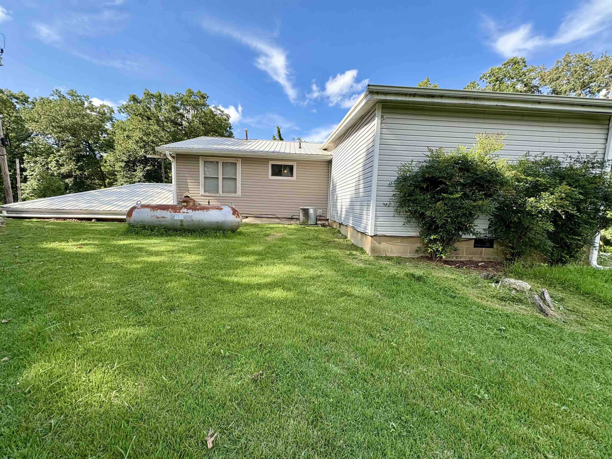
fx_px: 248
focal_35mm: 14
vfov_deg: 85.7
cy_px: 230
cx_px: 306
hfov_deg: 102.1
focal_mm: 2.22
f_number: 2.2
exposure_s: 1/771
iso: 64
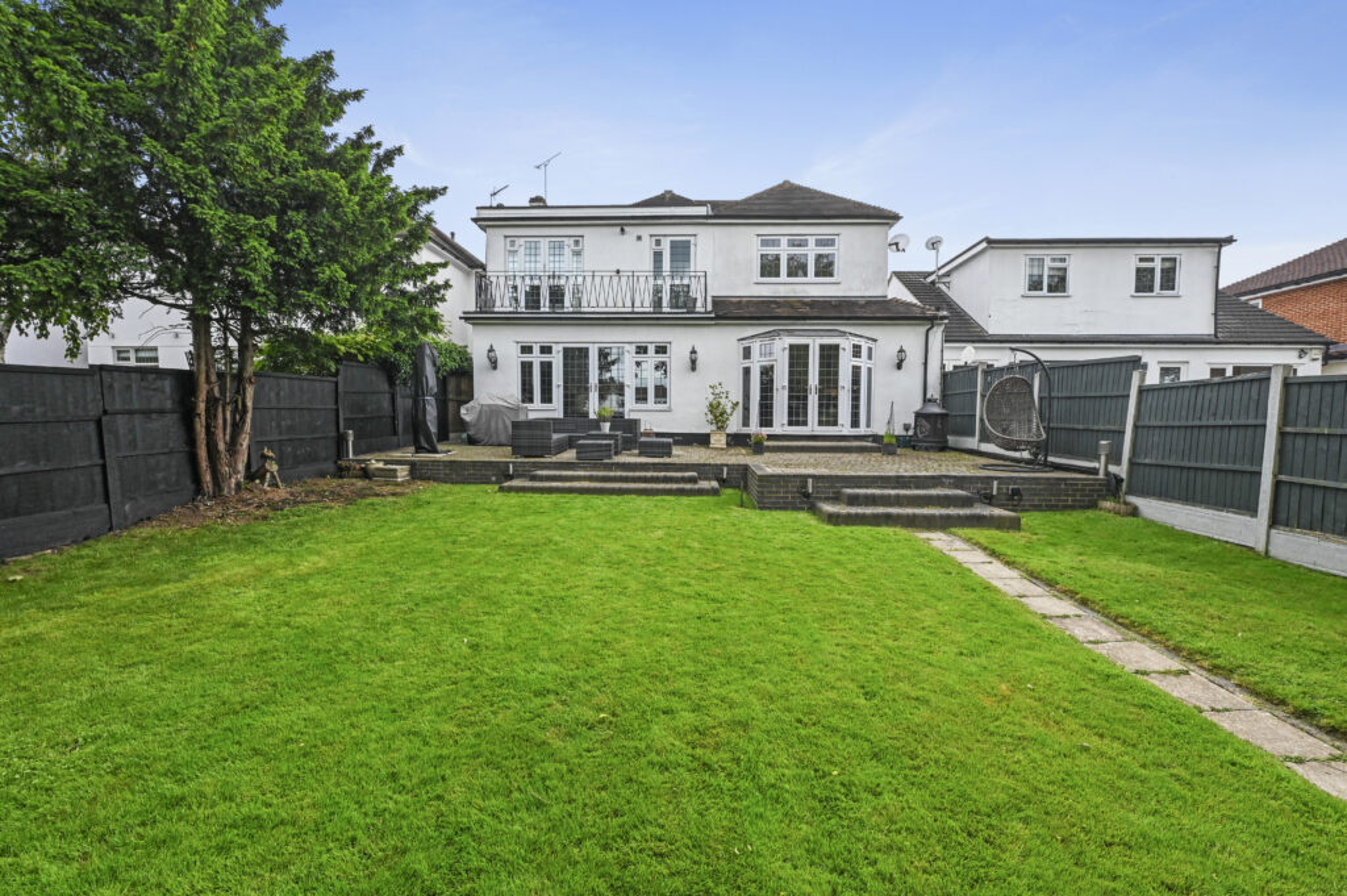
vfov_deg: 81.1
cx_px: 674
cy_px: 448
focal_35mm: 14
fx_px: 523
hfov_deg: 104.3
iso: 640
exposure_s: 1/640
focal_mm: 14
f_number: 8
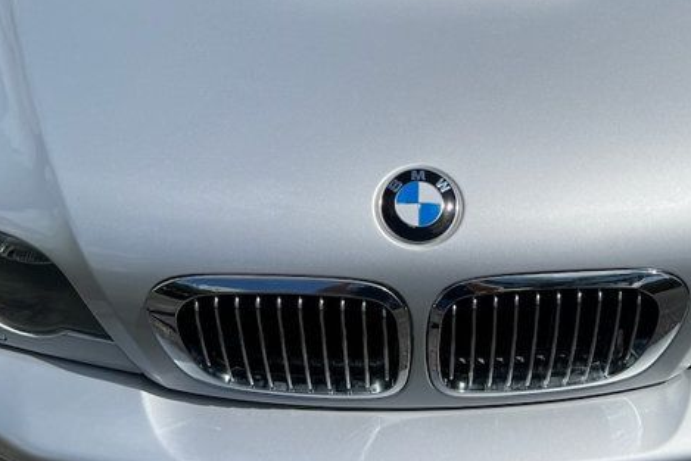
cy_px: 87
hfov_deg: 33.8
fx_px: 1133
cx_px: 410
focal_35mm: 59
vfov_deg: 22.7
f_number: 1.5
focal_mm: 5.7
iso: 50
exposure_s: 1/14286
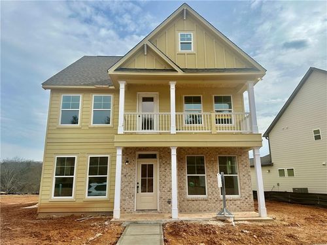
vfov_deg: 56.8
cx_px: 164
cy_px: 122
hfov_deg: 71.6
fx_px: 227
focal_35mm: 24
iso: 80
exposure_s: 1/5263
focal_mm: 6.86
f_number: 1.78
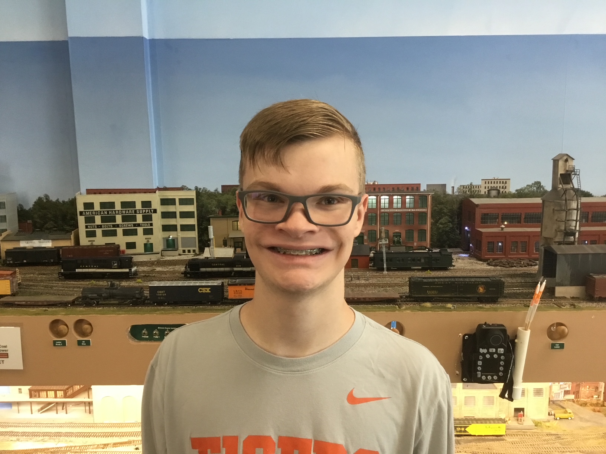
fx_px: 543
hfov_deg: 58.4
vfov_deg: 45.4
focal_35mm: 31
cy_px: 227
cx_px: 303
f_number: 2.4
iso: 125
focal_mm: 3.3
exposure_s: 1/30
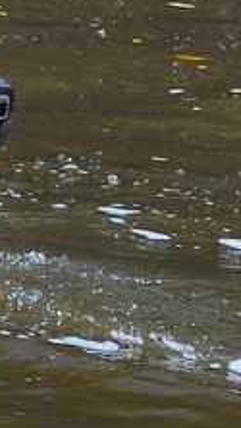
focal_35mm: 528
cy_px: -282
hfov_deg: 2.2
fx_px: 5994
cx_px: -1255
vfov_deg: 4.1
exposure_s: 1/500
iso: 400
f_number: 6.3
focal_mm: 70
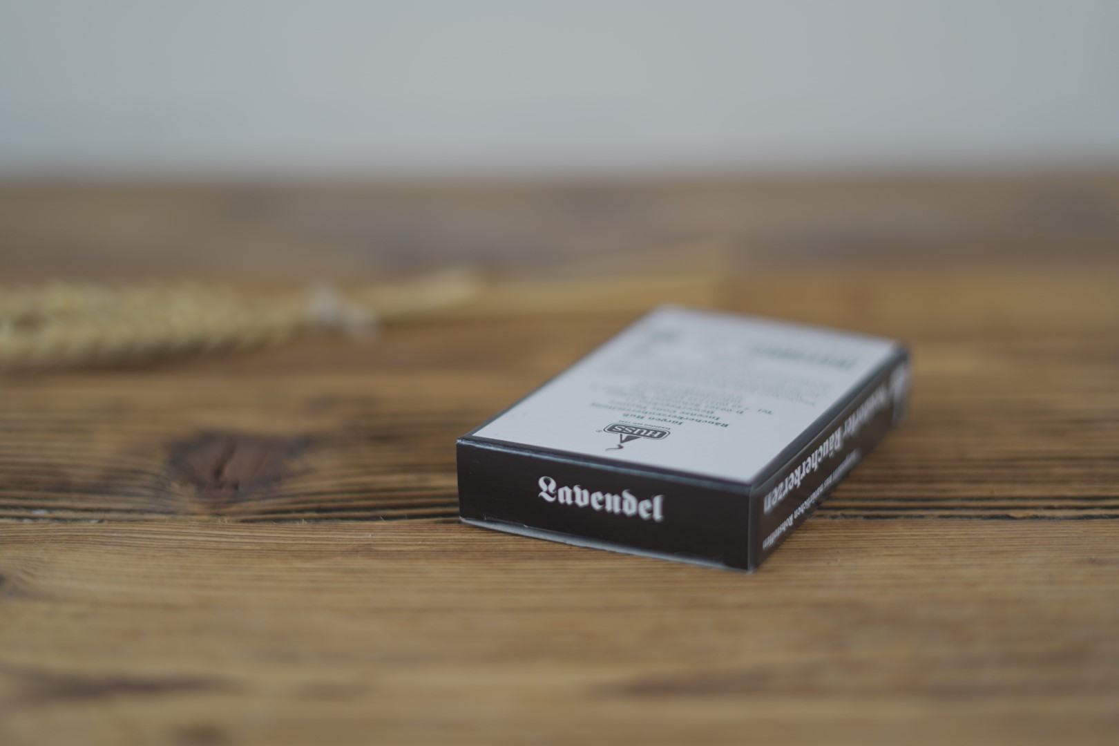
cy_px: 373
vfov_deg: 27.0
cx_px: 560
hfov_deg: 39.6
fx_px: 1554
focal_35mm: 50
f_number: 1.8
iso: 200
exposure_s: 1/160
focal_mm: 50
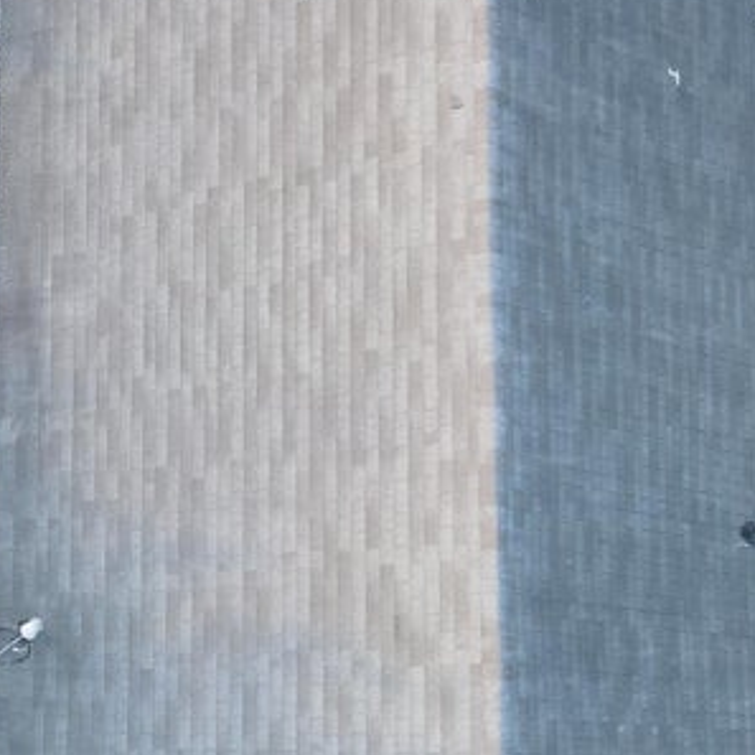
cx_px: -123
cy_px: 613
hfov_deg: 25.6
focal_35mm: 61
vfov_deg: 27.5
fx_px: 1505
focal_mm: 4.5
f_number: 2.8
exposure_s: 1/15
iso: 130
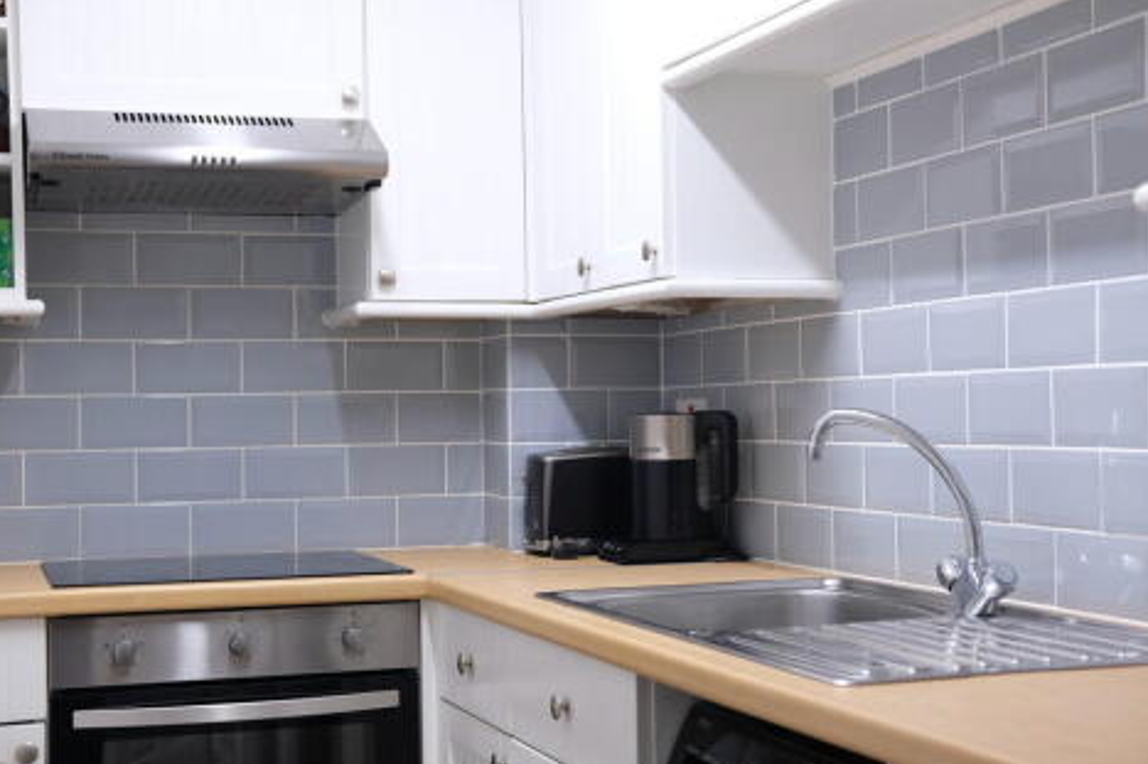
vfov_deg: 25.0
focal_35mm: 54
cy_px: 384
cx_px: 573
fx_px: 1721
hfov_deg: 36.9
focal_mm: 35
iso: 2000
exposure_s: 1/125
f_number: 4
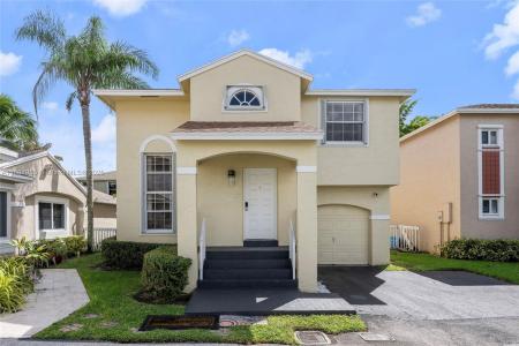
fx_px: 281
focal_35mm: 20
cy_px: 173
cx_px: 260
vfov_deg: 63.2
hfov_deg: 85.4
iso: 64
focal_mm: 19.5
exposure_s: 1/160
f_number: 8
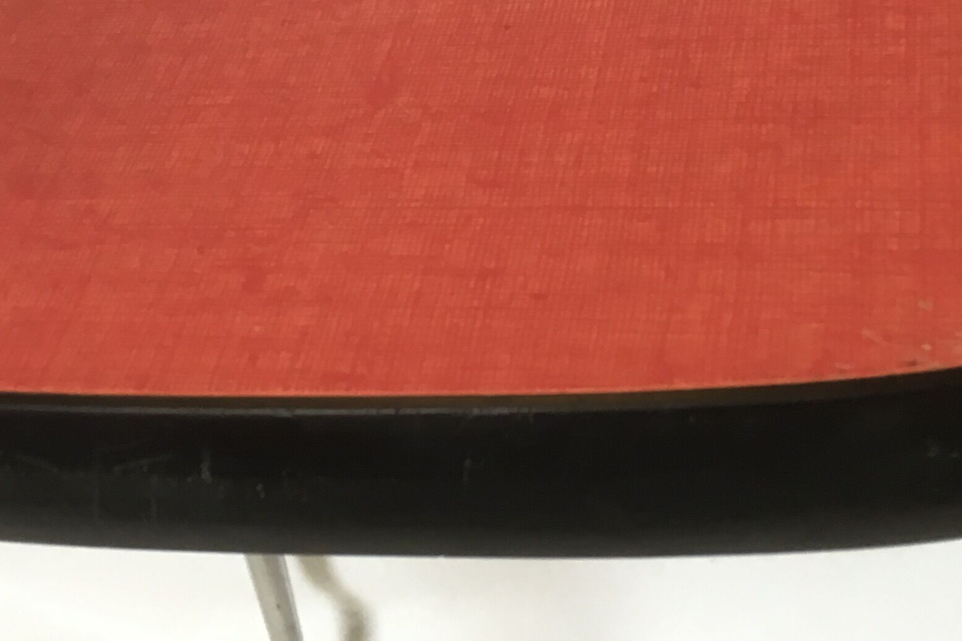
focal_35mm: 78
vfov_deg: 17.1
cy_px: 7
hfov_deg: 25.9
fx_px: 2084
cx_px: 341
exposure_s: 1/33
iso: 25
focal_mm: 4.15
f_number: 2.2
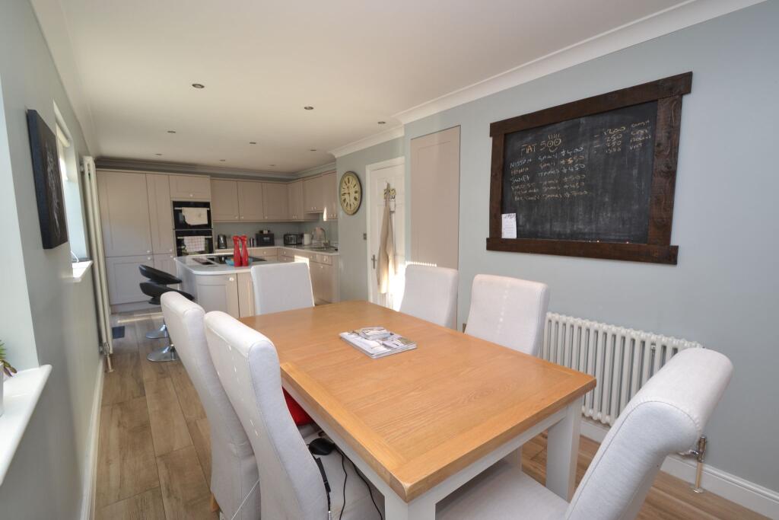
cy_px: 260
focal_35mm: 15
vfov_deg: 77.3
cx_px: 390
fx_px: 325
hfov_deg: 100.4
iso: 400
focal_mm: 10
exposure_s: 1/100
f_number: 5
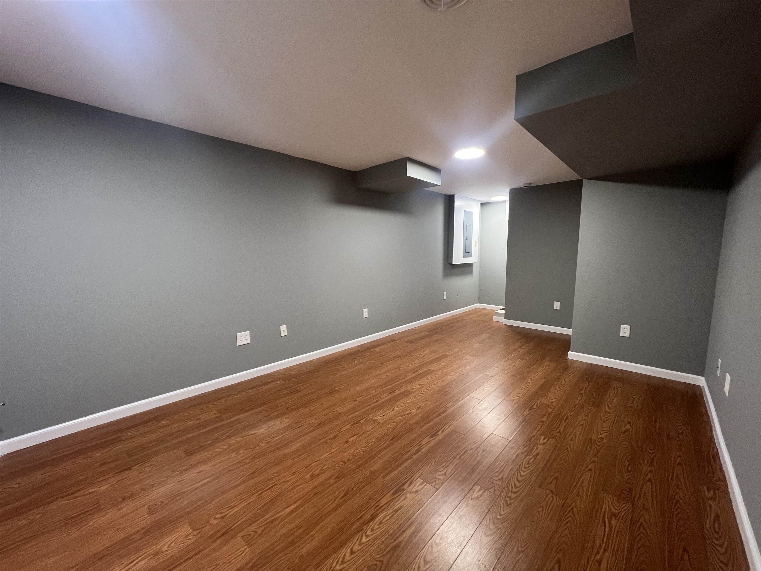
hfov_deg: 106.2
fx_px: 286
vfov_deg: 89.9
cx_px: 380
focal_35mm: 13
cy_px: 286
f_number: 1.8
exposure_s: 1/60
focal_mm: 1.57
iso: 250
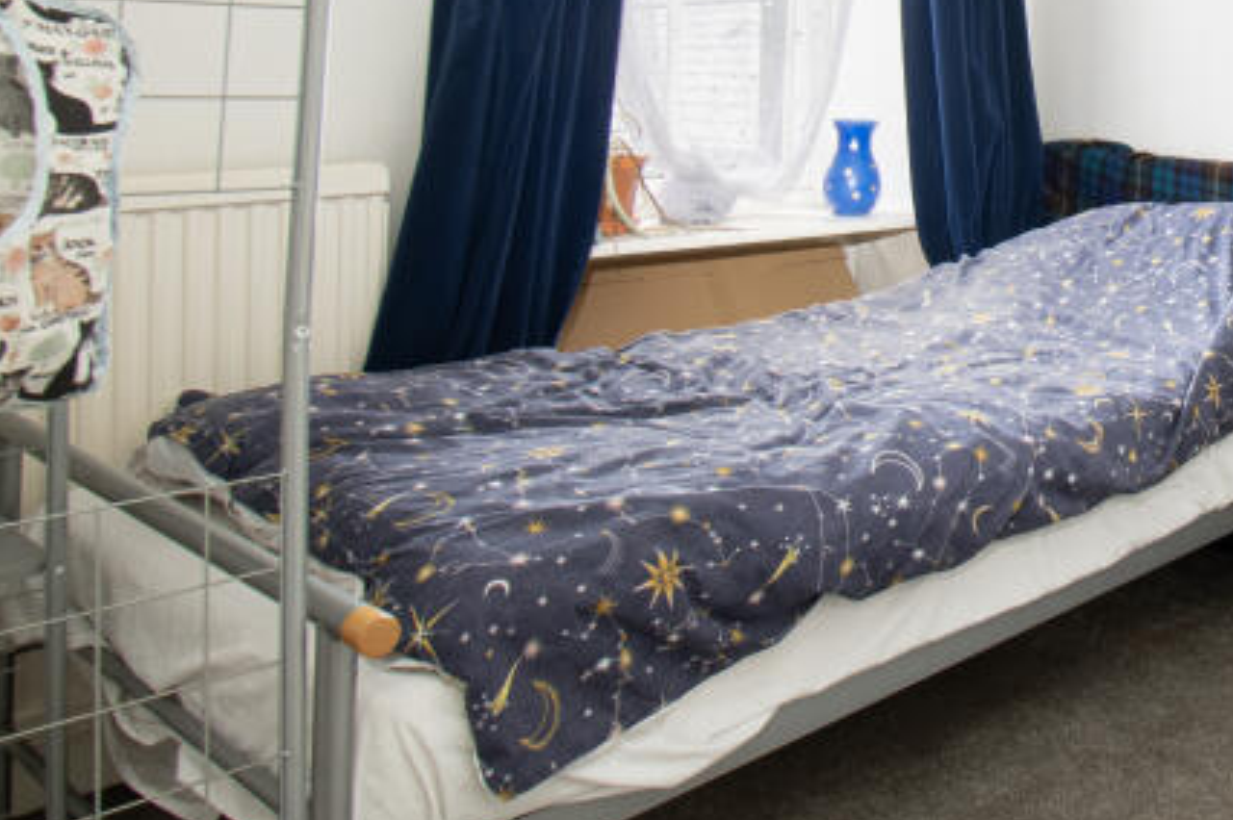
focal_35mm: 36
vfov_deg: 33.9
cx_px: 1152
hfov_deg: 46.8
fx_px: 1232
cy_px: 20
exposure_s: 1/10
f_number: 9
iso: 320
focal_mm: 10
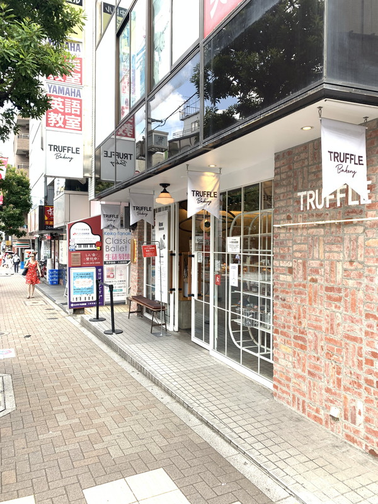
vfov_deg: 67.3
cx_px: 189
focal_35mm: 26
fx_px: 379
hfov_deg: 53.1
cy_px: 252
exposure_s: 1/184
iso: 25
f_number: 1.8
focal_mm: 4.25
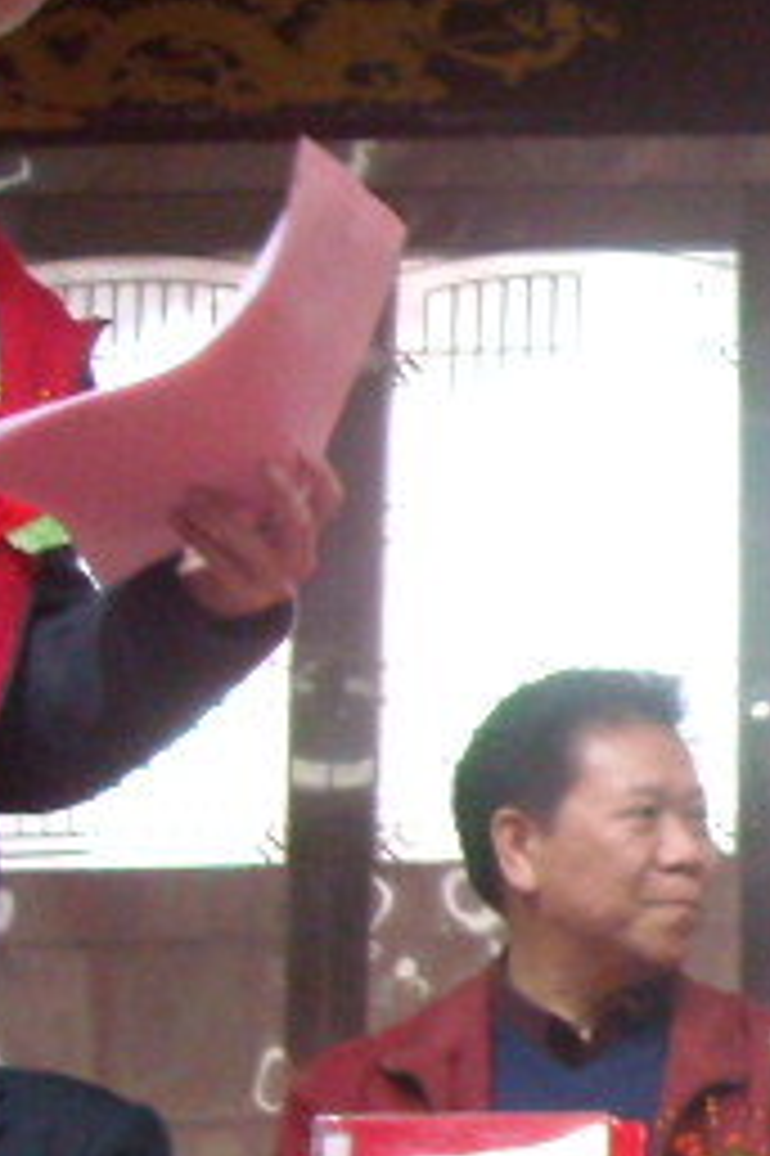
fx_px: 4658
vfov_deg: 13.9
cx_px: 2242
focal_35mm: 145
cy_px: 1160
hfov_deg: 8.2
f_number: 2.8
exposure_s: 1/60
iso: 336
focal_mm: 5.7
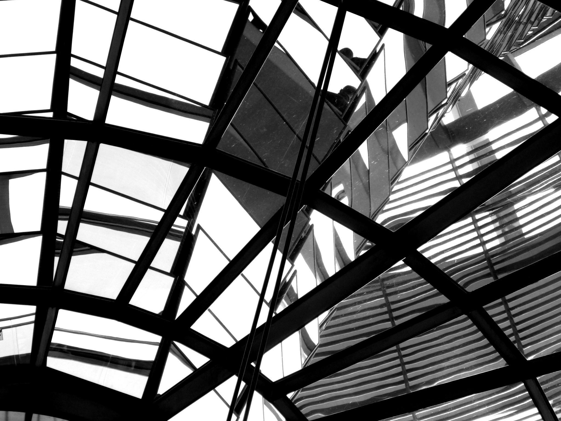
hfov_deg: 8.8
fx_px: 3630
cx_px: 280
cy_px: 210
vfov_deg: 6.6
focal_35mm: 224
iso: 100
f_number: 5.9
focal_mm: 40
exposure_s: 1/160
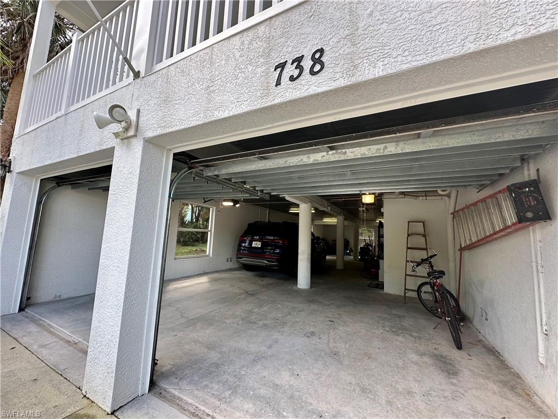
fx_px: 226
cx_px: 279
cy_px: 210
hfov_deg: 102.1
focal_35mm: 14
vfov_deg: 85.7
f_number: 2.2
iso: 50
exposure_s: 1/99
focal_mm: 2.22
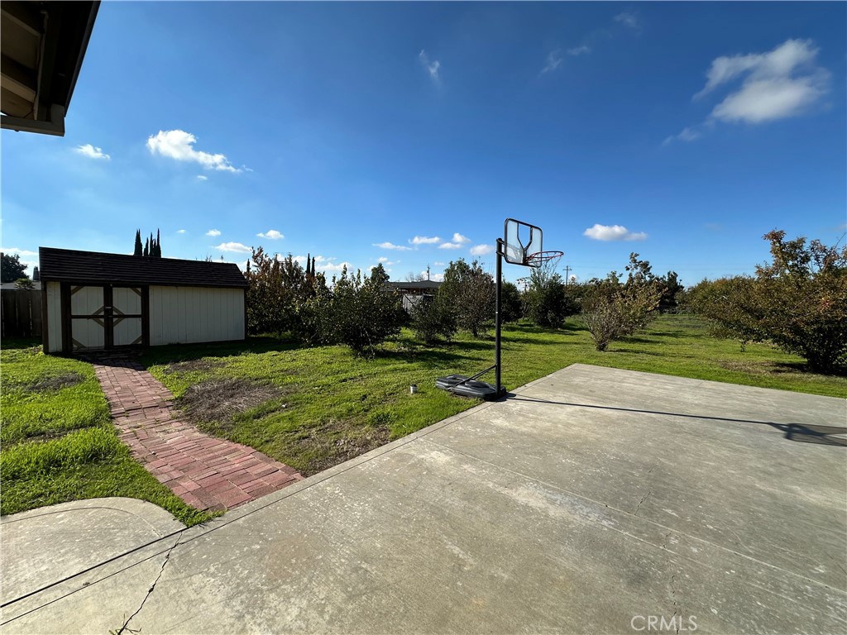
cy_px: 318
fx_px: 343
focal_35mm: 14
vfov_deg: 85.7
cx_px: 424
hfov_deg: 102.1
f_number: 2.2
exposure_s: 1/2174
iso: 50
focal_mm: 2.22
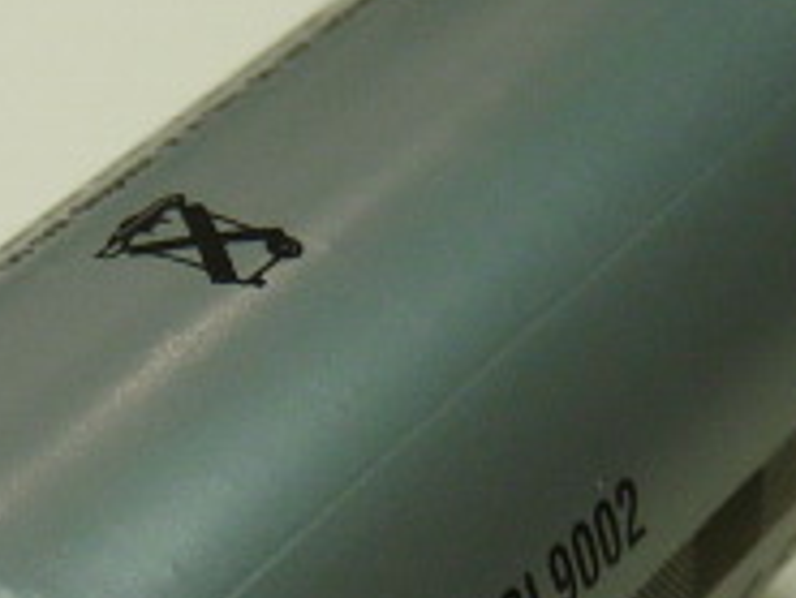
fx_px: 4211
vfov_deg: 8.0
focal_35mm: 183
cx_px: 34
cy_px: 835
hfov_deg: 10.7
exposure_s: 1/60
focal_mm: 5.4
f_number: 3
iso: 100
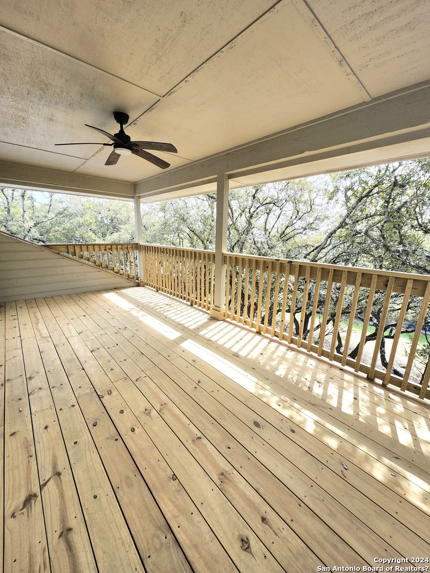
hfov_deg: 89.9
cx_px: 215
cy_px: 286
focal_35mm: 13
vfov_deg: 106.2
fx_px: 215
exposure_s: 1/345
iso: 40
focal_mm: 1.74
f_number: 2.2
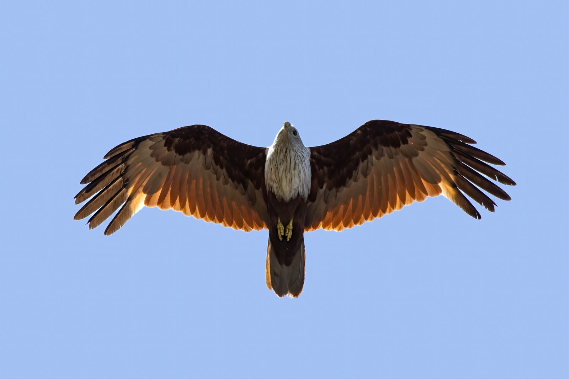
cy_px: 190
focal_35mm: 750
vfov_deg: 1.8
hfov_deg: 2.8
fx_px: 11851
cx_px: 284
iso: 800
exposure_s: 1/2500
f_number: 7.1
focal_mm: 500
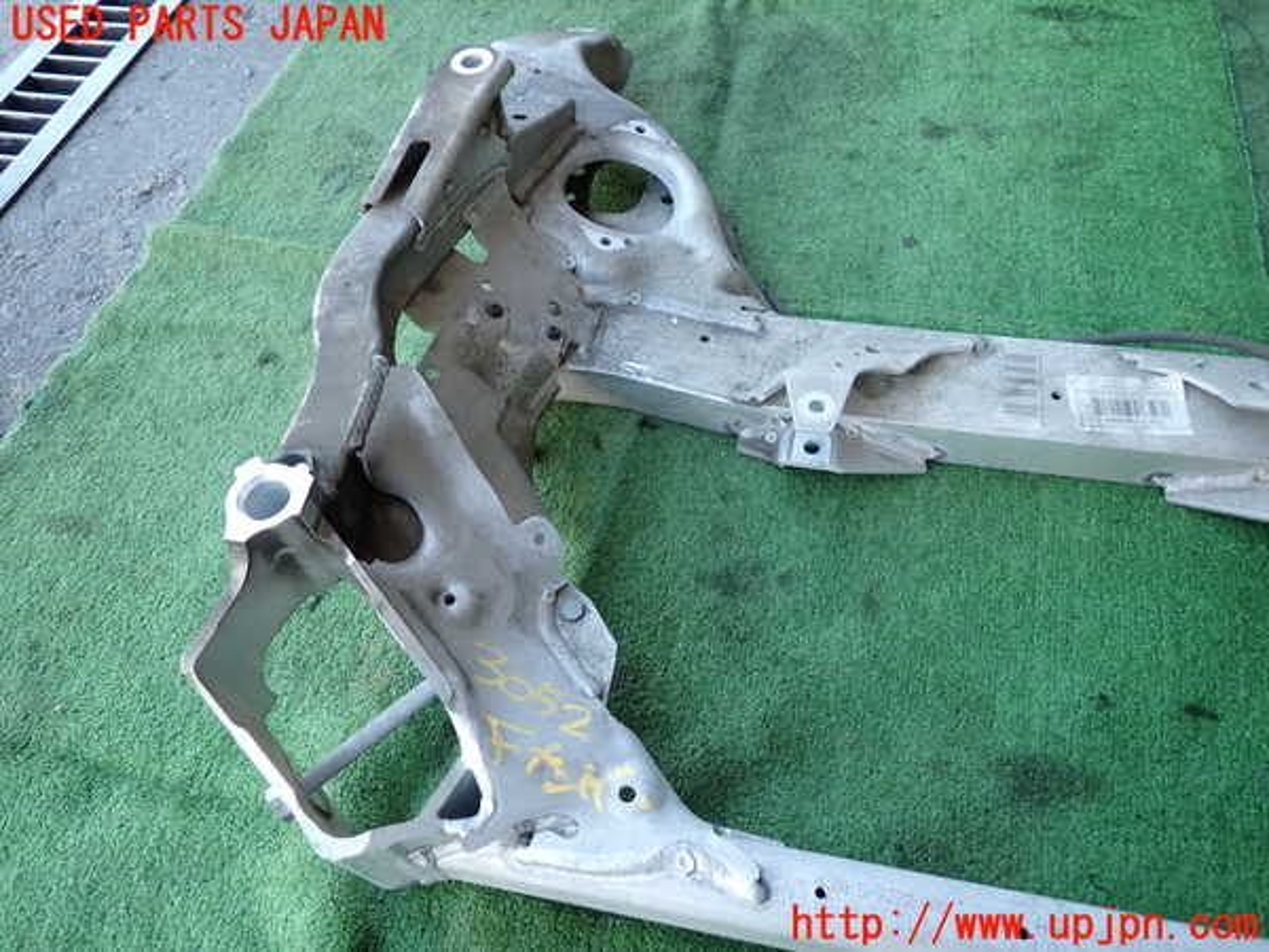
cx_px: 634
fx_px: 916
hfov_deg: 69.4
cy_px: 476
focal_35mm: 25
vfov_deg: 54.9
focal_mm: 4.5
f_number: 2
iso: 160
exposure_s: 1/125
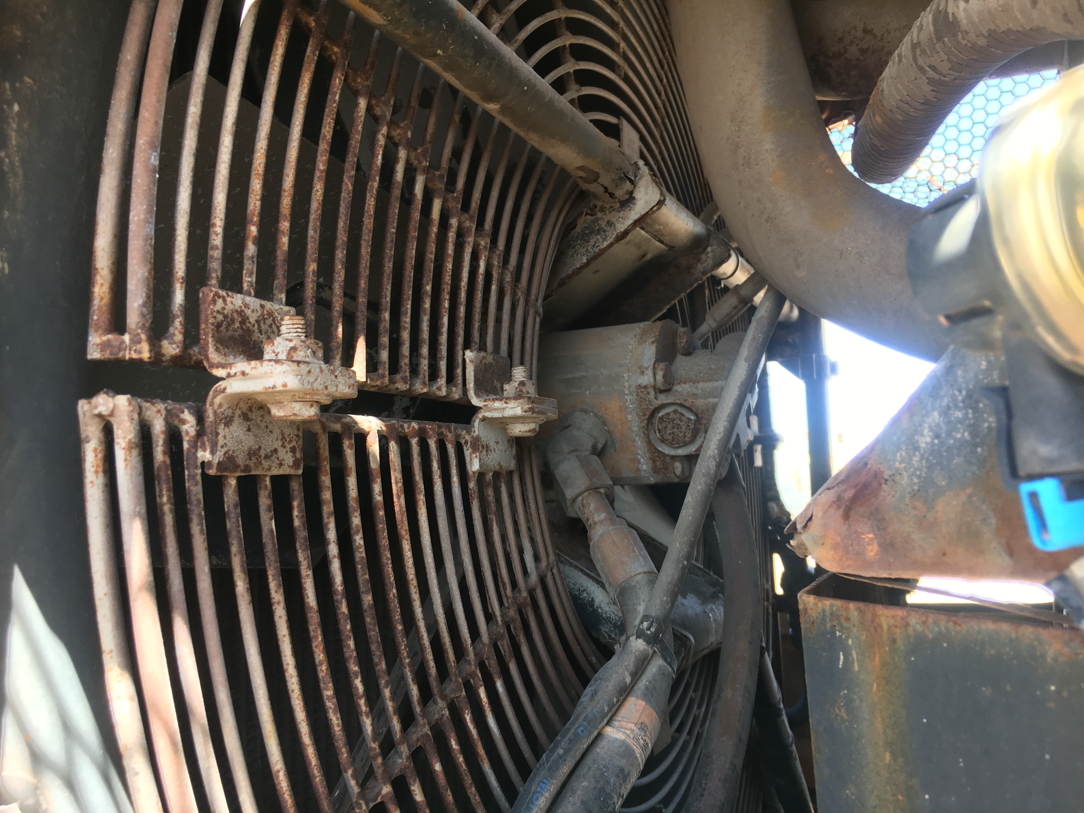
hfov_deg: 61.7
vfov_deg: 48.2
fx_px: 908
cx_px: 542
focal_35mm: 29
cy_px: 406
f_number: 2.2
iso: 25
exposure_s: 1/60
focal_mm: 4.15
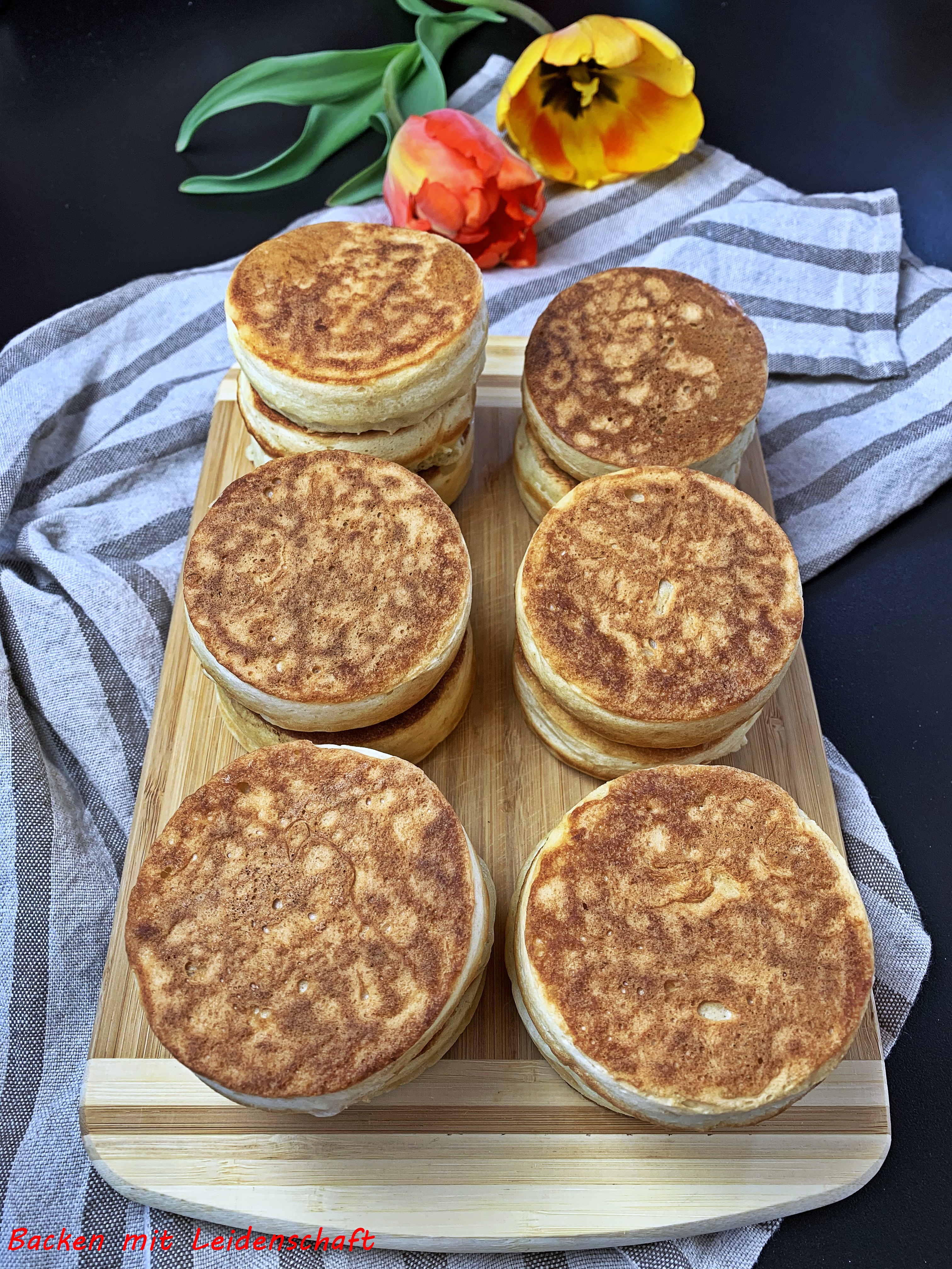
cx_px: 476
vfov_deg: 67.3
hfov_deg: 53.1
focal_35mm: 26
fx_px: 953
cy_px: 634
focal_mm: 4.25
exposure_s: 1/100
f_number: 1.8
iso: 50
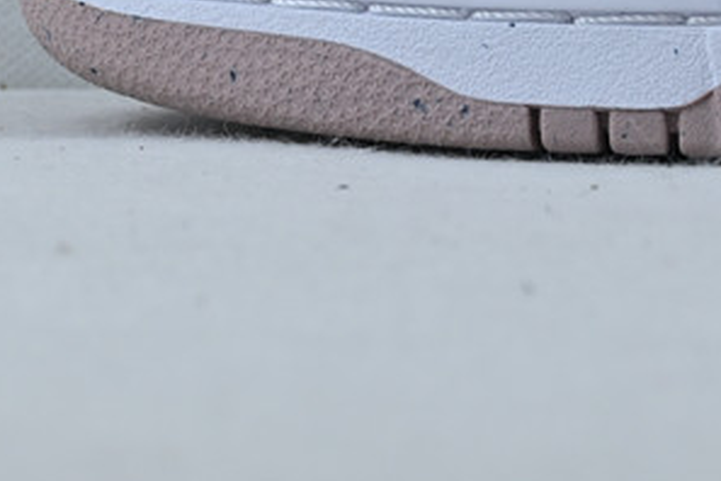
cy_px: -284
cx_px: 1114
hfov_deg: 9.9
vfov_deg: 6.8
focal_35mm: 200
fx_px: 4006
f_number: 7.1
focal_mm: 33
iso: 100
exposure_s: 1/50
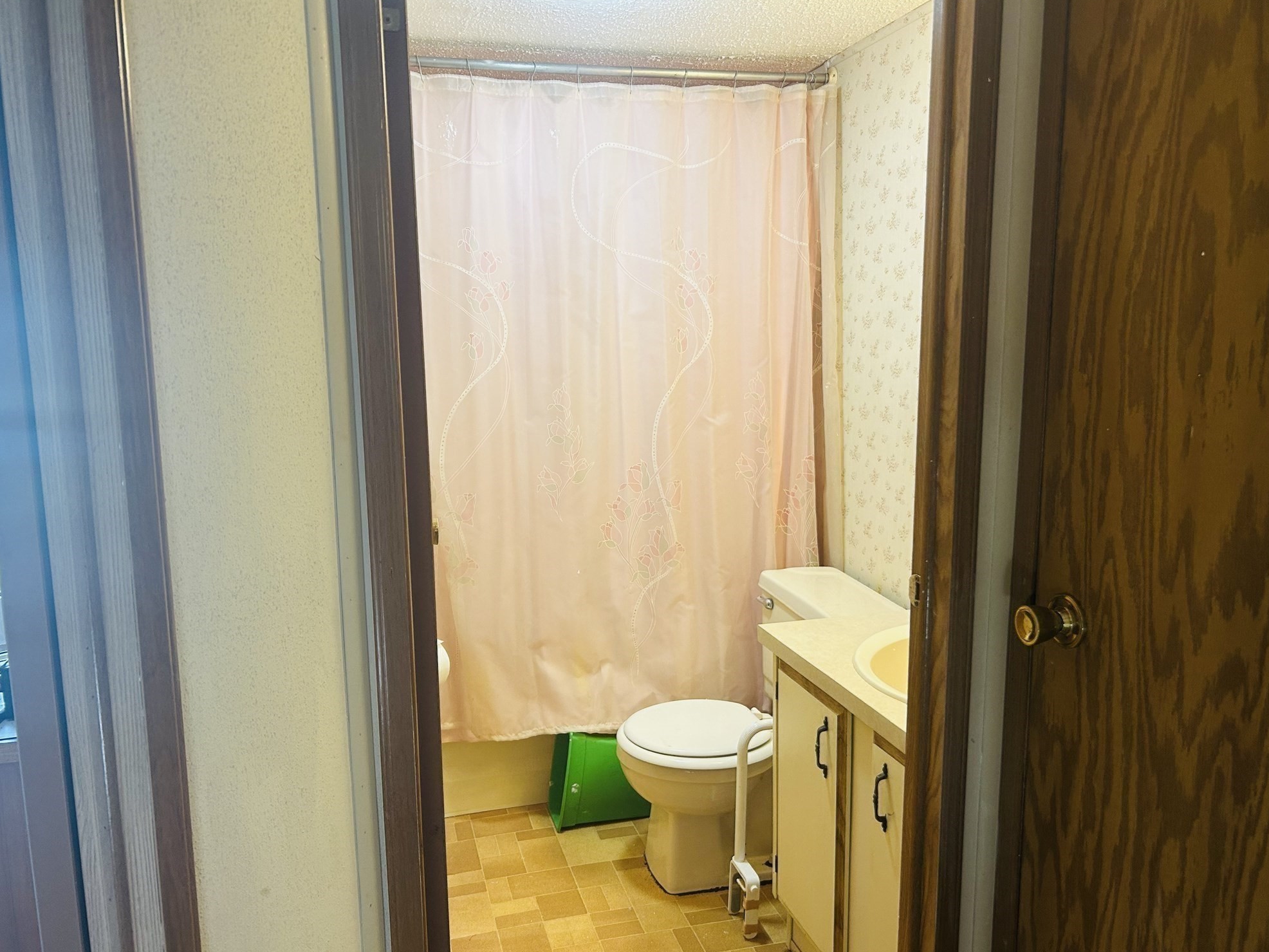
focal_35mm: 27
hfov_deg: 65.3
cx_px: 618
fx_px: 990
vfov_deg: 51.4
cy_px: 487
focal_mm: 5.7
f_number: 1.5
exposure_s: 1/60
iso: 100
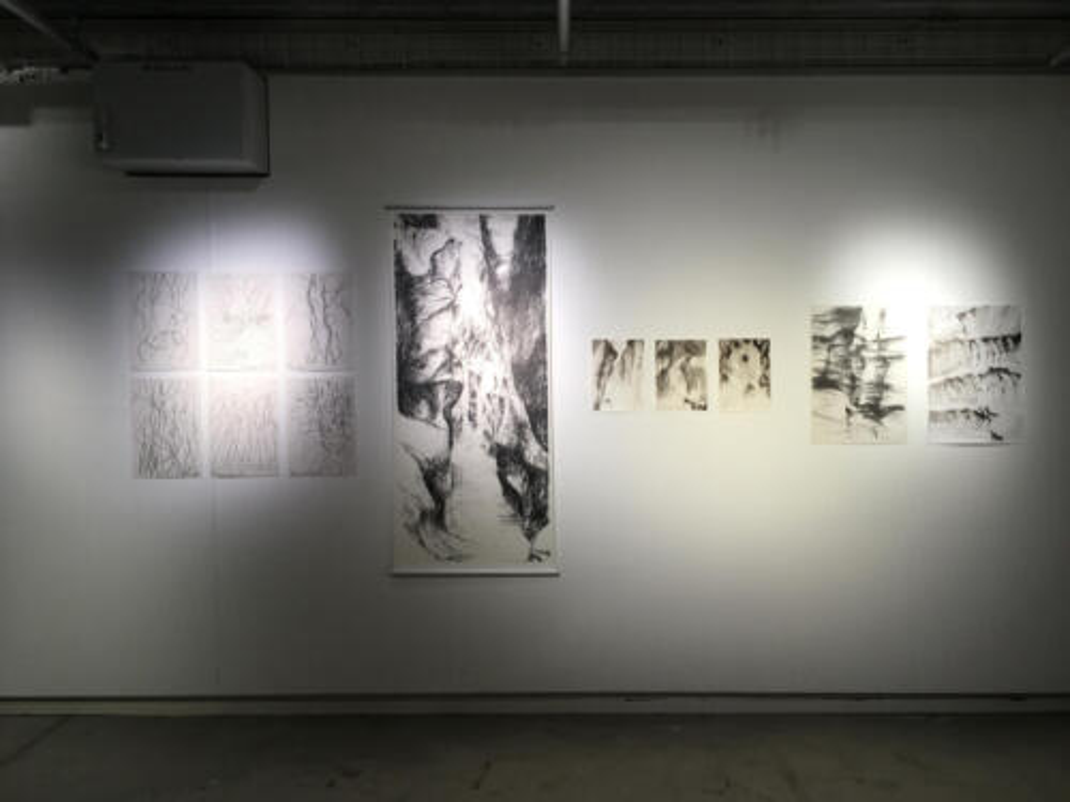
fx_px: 896
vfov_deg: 48.2
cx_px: 535
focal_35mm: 29
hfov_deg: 61.7
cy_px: 401
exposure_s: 1/50
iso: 25
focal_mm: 4.15
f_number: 2.2
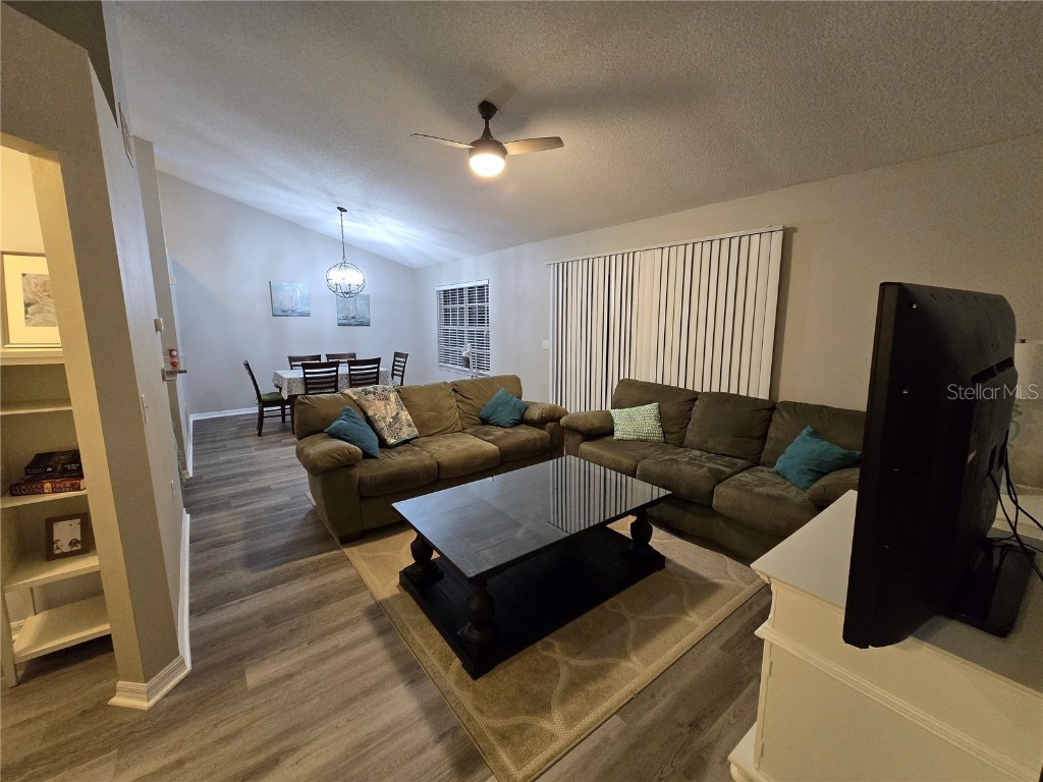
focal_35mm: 13
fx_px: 392
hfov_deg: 106.2
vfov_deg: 89.9
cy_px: 391
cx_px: 522
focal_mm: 2.2
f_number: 2.2
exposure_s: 1/60
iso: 640
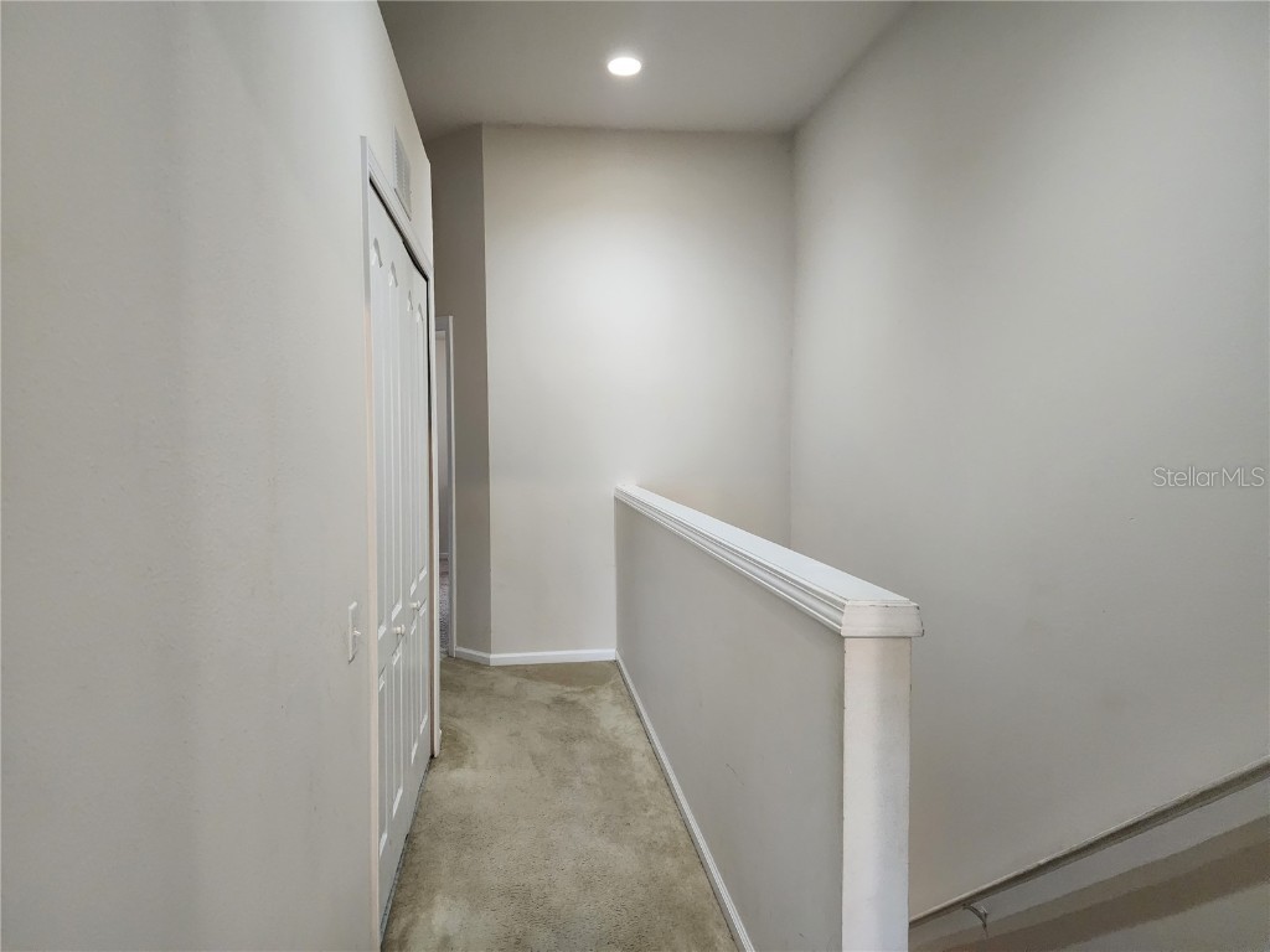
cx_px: 635
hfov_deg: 73.9
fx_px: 844
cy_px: 476
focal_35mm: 23
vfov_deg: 58.9
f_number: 1.8
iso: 1000
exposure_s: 1/120
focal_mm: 6.4
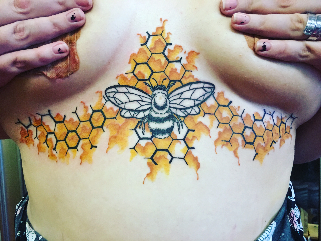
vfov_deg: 48.2
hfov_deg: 61.7
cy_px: 120
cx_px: 160
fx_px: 269
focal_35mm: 29
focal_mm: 4.15
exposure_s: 1/15
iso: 80
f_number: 2.2
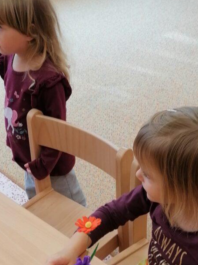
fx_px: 541
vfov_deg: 27.0
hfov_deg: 20.7
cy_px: 203
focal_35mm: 71
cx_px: 130
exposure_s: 1/50
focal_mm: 4.75
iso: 80
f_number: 1.8
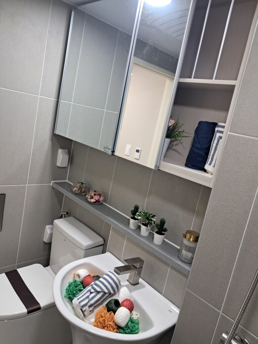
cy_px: 172
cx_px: 129
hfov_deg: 51.4
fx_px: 268
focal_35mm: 27
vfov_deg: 65.3
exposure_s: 1/60
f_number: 1.8
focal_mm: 4
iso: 200
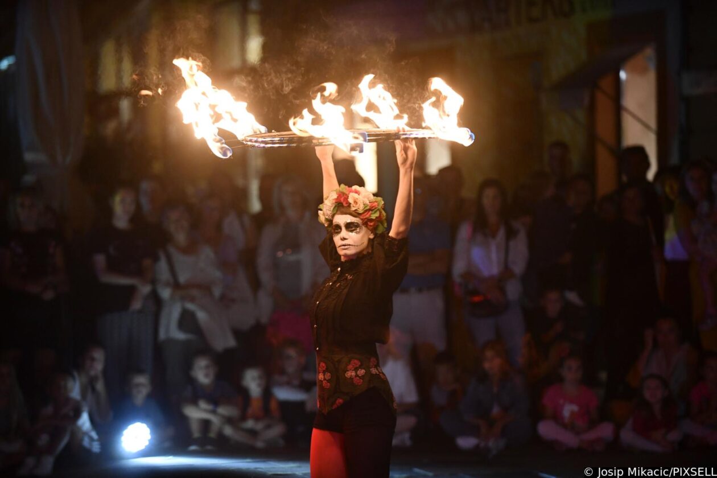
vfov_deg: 8.9
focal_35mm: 155
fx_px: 3087
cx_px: 358
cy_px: 239
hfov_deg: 13.2
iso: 3200
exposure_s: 1/200
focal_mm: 155
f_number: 2.8
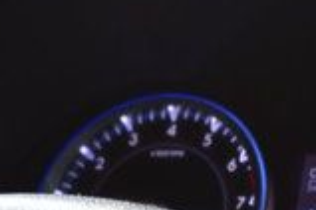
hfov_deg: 7.1
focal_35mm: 290
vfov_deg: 4.7
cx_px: 95
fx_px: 2545
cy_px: 333
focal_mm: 30
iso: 400
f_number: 7.1
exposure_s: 1/40
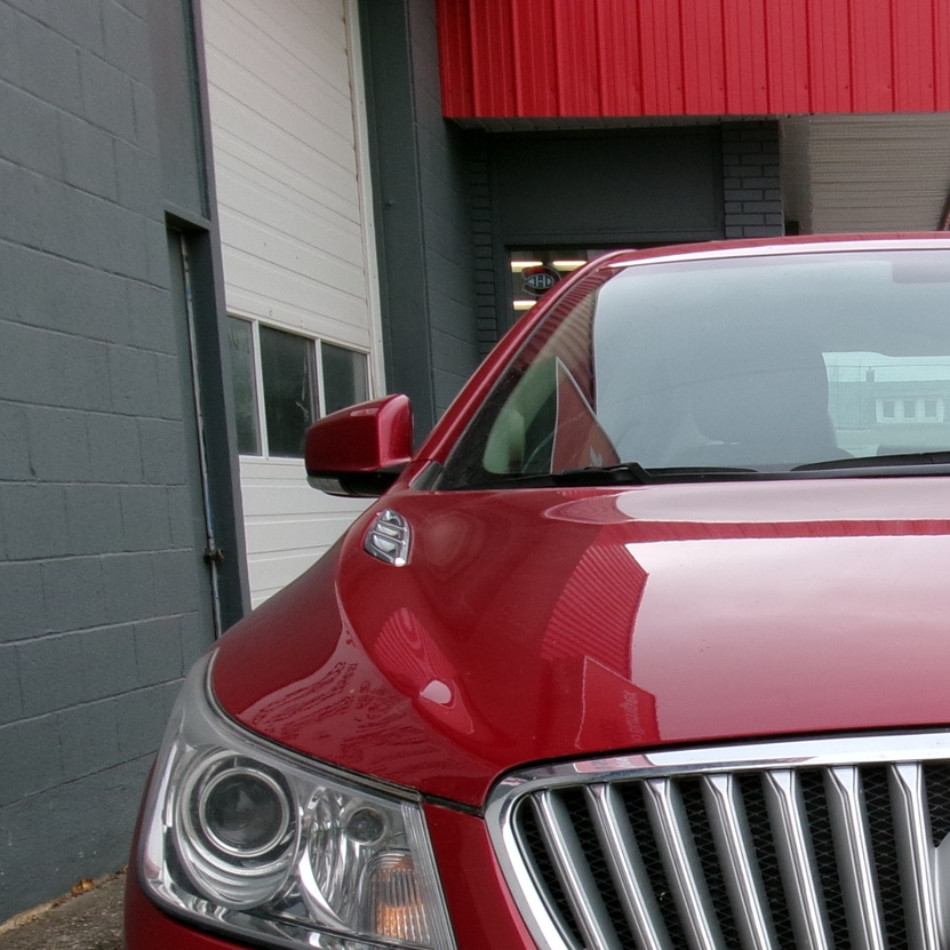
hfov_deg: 26.6
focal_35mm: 61
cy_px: 832
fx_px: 1894
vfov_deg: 27.3
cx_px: 951
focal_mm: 5.1
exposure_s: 1/150
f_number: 3.9
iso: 100
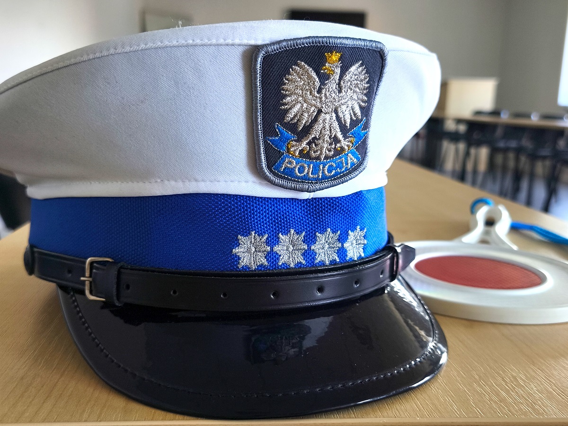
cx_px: 284
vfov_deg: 40.7
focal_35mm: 35
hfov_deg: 52.6
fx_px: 574
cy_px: 213
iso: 80
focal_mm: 5.35
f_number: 1.7
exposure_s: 1/109
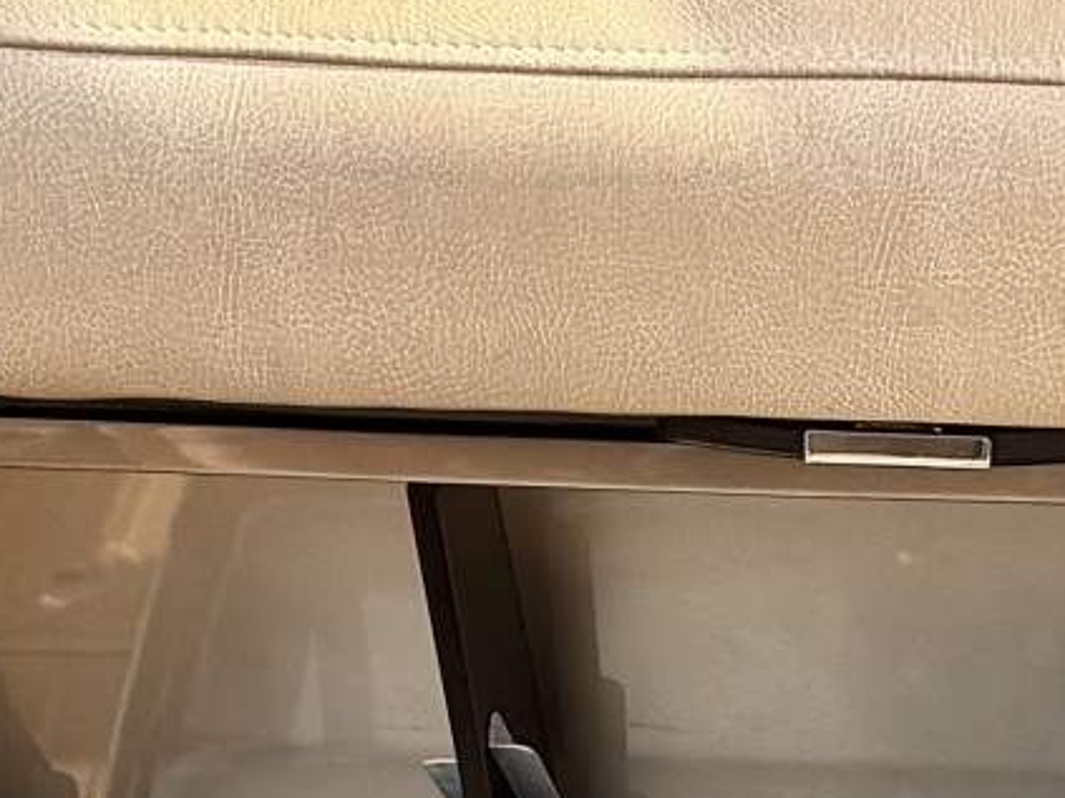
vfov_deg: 21.1
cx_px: 972
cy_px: 1334
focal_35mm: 53
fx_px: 1630
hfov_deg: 34.1
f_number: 2.2
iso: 64
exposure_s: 1/510
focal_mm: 2.22
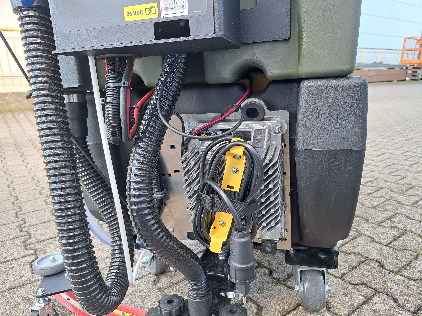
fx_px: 293
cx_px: 211
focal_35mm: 24
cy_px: 158
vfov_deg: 56.8
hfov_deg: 71.6
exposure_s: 1/50
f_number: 1.8
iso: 50
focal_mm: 5.23
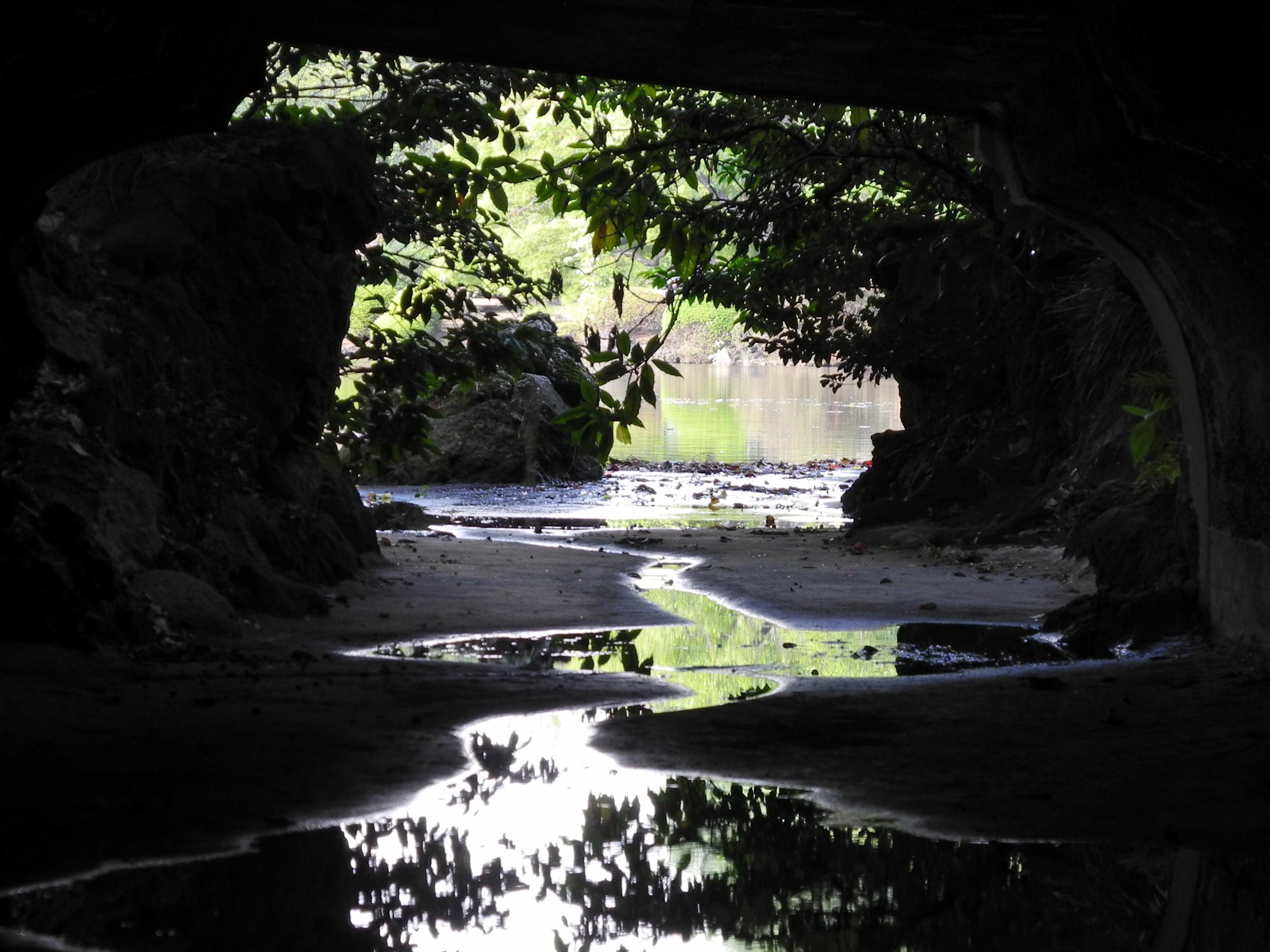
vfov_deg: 9.9
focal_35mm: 150
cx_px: 823
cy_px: 623
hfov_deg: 13.2
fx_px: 5503
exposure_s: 1/23.5
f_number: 4.5
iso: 100
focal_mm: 22.5
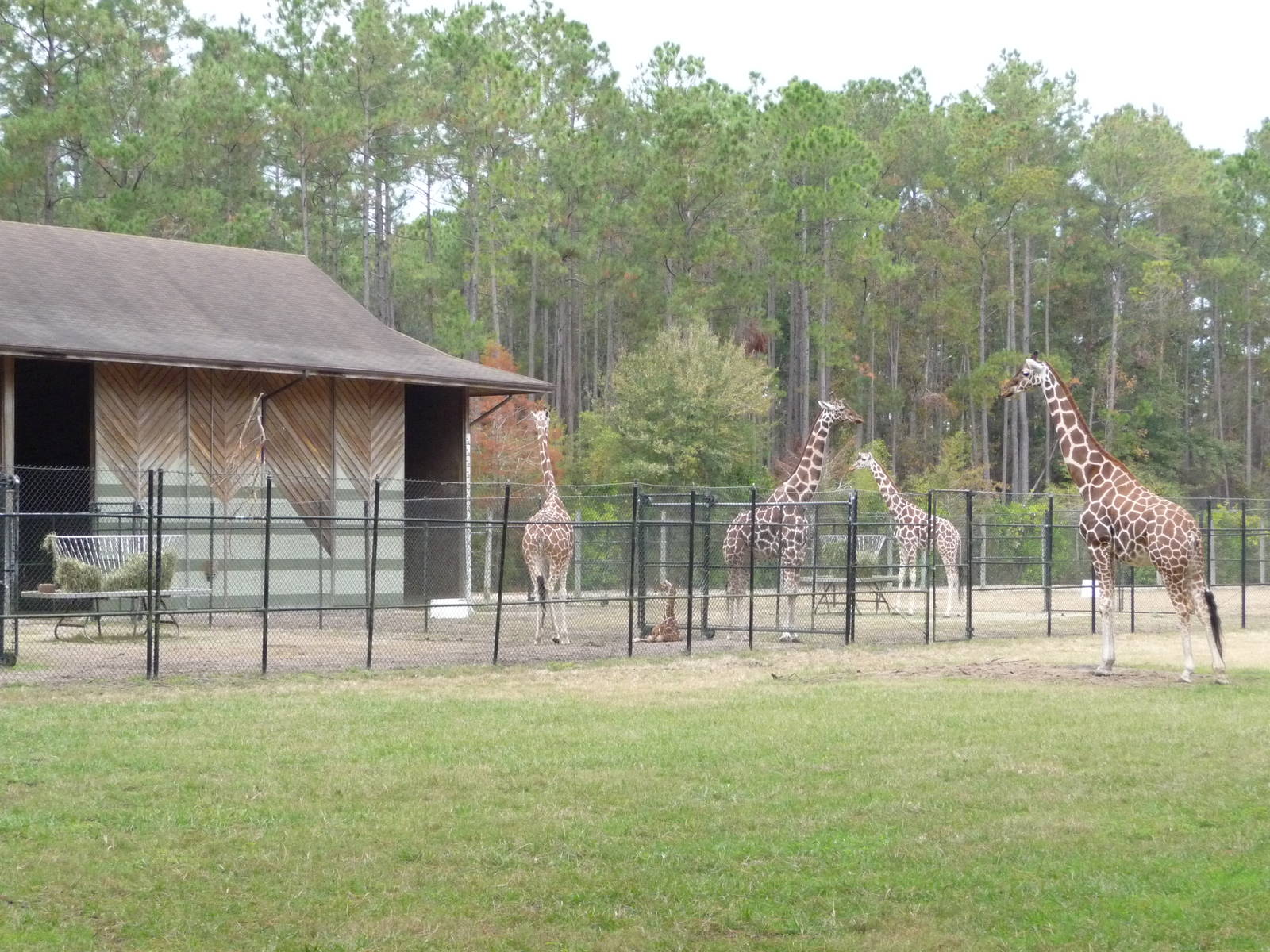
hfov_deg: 25.3
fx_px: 2825
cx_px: 635
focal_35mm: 77
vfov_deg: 19.1
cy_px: 476
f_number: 4.6
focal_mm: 13.1
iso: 400
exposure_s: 1/250
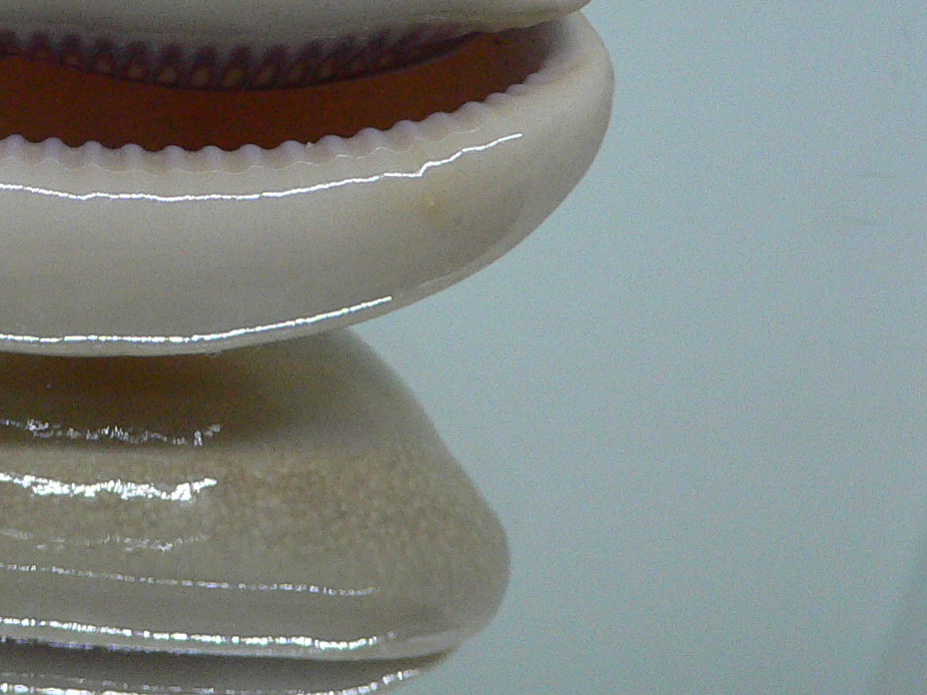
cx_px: 72
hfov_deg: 24.8
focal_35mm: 76
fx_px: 2035
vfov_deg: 19.1
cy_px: 104
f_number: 2.8
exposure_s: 1/60
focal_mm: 4.6
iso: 200
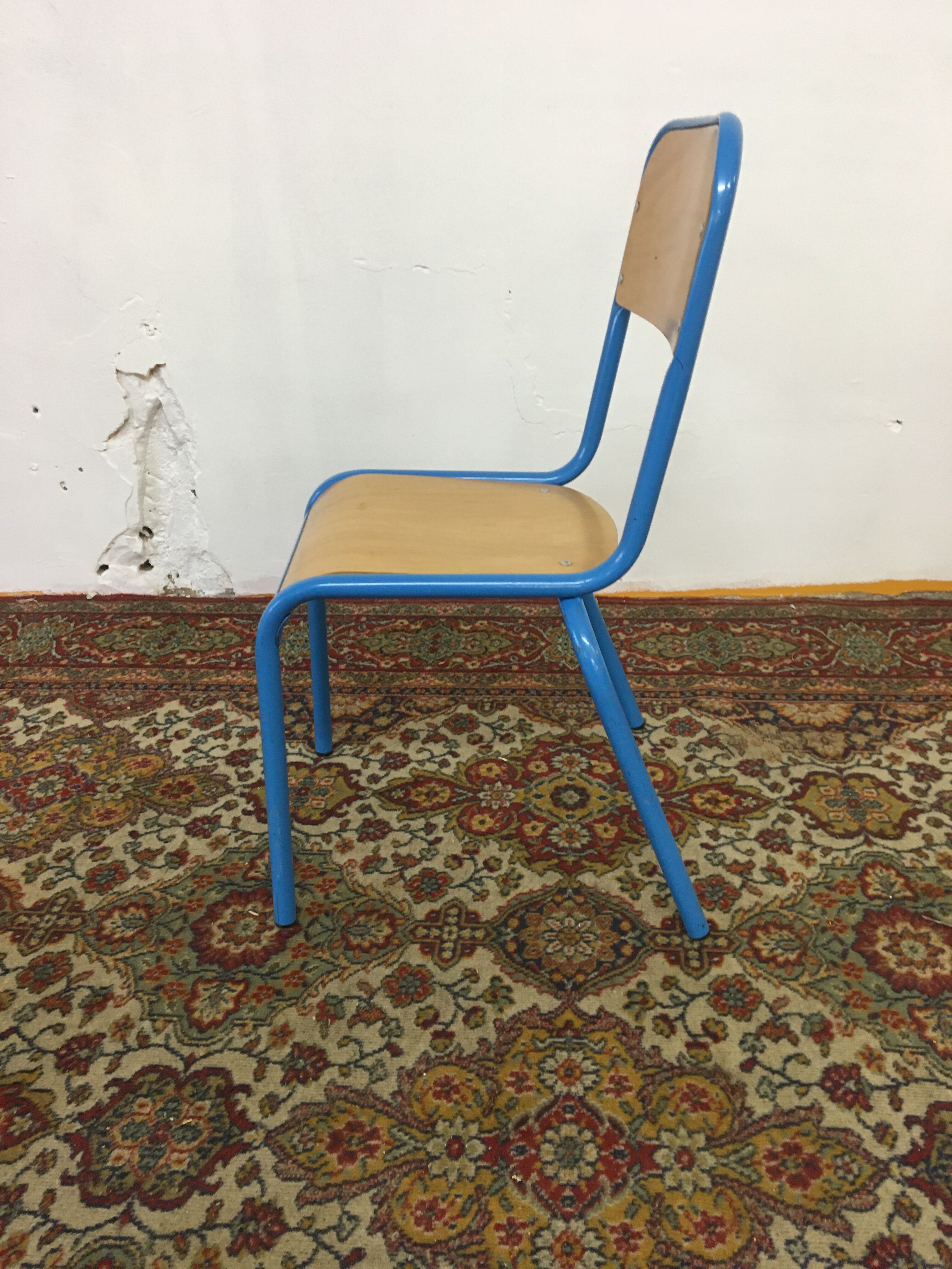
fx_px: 1063
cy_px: 634
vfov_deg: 61.7
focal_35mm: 29
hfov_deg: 48.2
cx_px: 476
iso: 160
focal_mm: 4.15
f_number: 2.2
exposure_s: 1/33
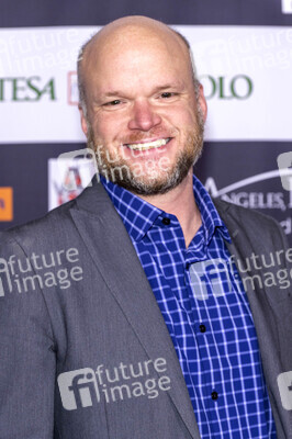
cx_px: 146
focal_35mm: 90
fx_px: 1097
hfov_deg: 15.2
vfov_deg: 22.6
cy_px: 220
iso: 800
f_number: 5.6
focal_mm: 90
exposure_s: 1/200
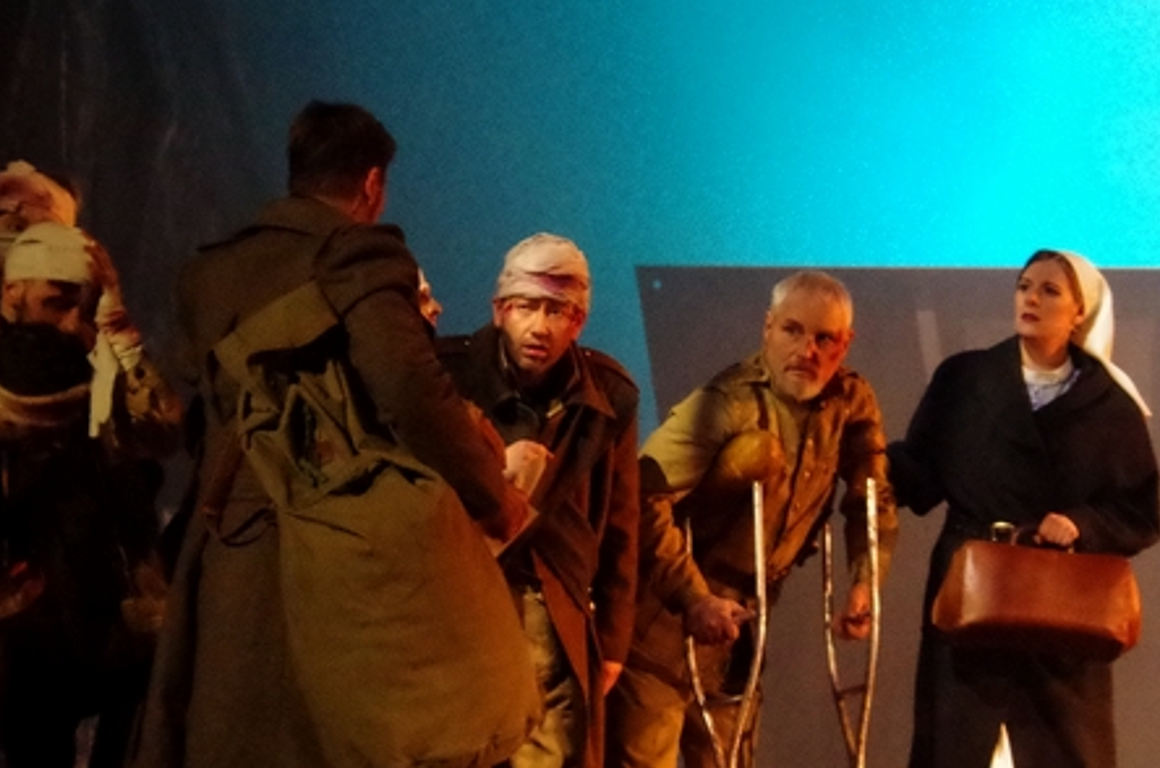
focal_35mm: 162
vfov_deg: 8.4
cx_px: 462
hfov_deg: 12.7
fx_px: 5209
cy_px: 329
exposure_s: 1/100
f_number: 4
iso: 6400
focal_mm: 50
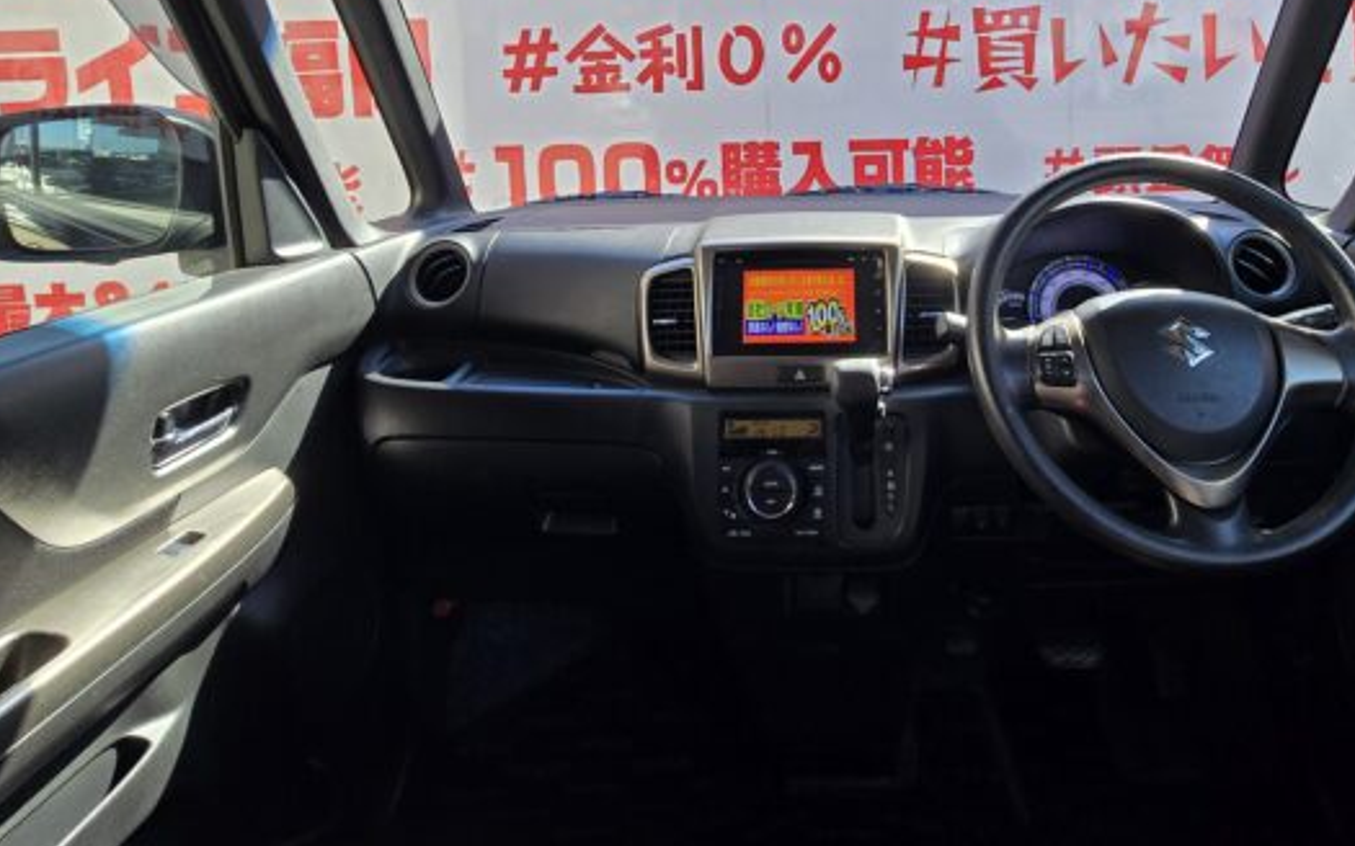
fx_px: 775
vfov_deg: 53.0
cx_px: 818
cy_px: 155
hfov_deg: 81.2
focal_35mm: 21
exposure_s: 1/186
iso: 50
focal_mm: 2.2
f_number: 2.2
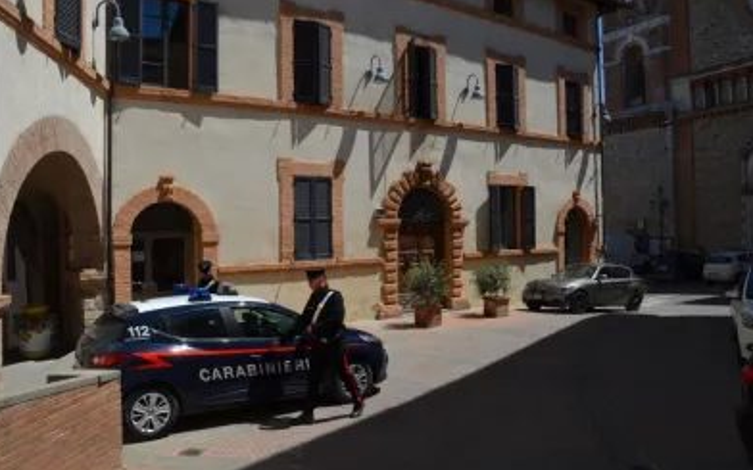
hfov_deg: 66.5
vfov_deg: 44.5
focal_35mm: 28
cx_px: 373
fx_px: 575
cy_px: 220
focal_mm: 18
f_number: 9
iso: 100
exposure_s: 1/320
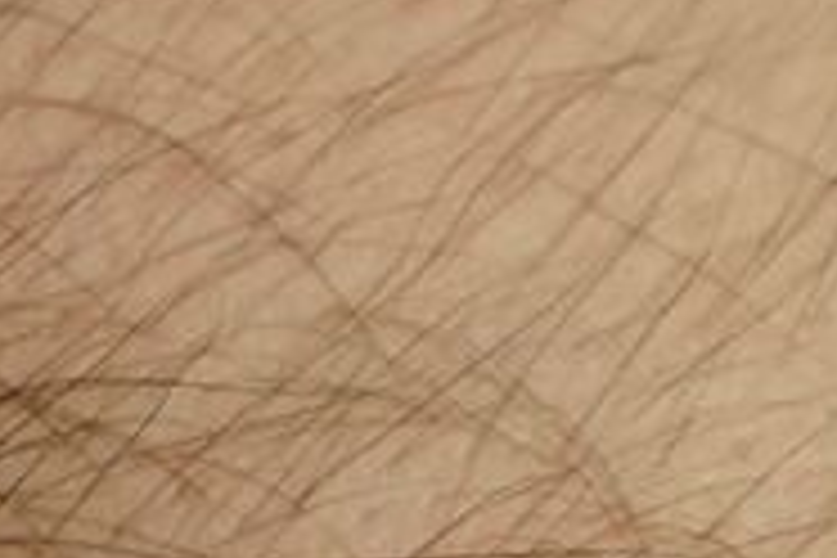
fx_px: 8393
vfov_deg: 3.8
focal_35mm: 361
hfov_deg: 5.5
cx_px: 1899
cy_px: 904
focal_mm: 70
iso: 2500
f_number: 7.1
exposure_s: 1/160
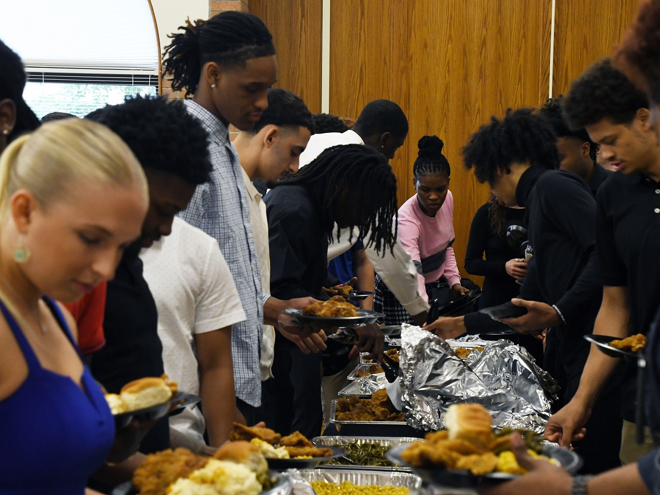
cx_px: 347
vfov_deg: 16.8
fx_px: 1677
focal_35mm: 88
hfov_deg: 22.3
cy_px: 254
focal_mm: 52
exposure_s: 1/60
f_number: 6.3
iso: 1600
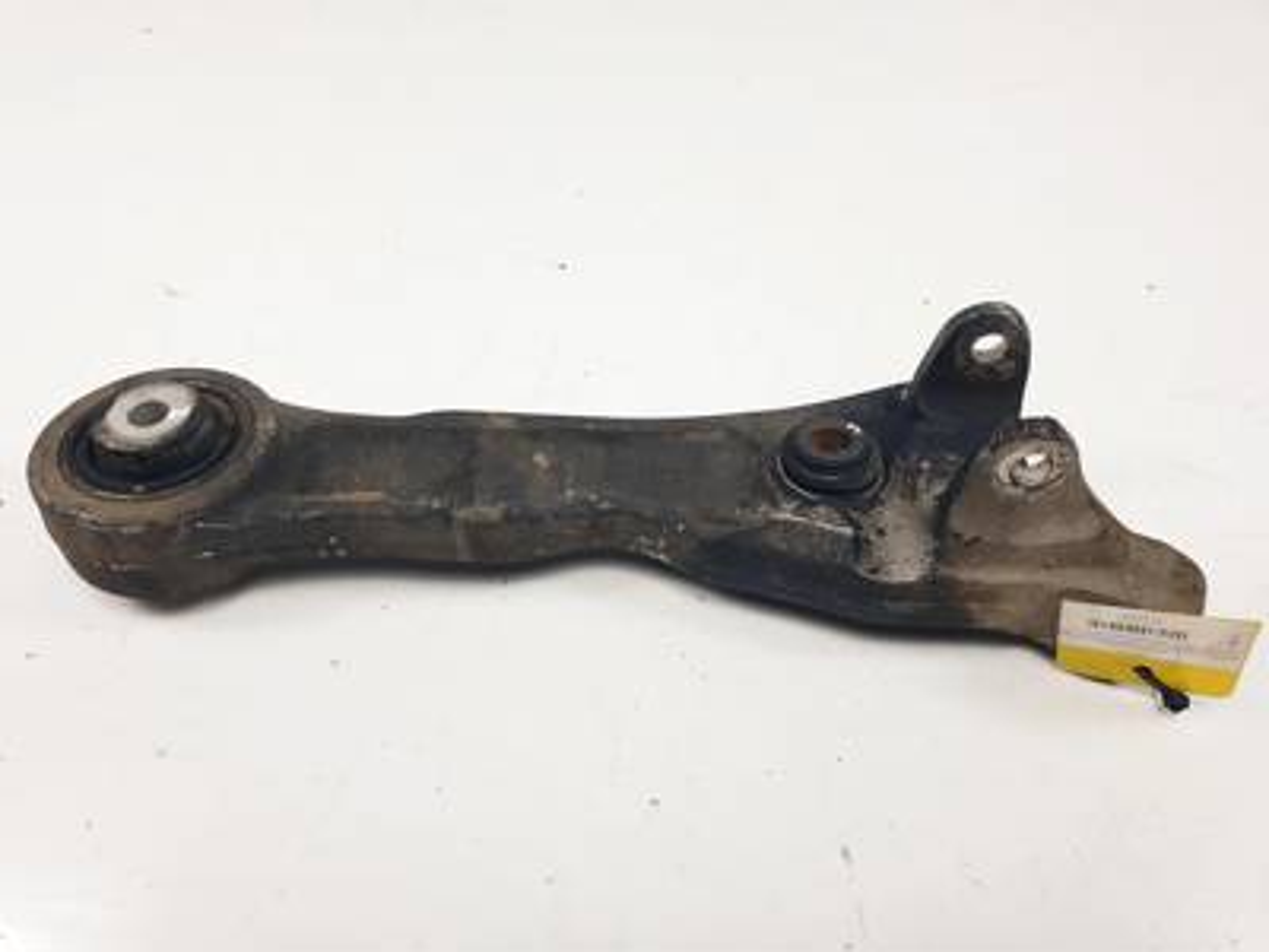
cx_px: 634
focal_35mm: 26
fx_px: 953
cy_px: 476
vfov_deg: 53.1
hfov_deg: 67.3
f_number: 2.4
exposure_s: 1/293
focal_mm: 4.3
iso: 50
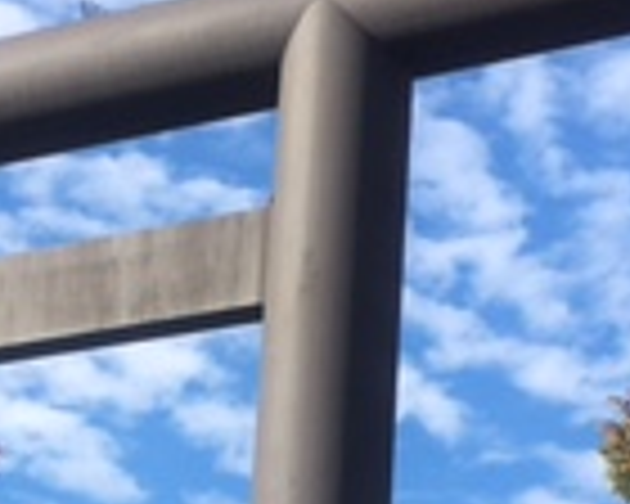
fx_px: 2405
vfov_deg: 11.7
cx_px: 212
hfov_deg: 14.9
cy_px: 580
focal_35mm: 129
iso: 25
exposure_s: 1/836
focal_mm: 4.15
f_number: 2.2
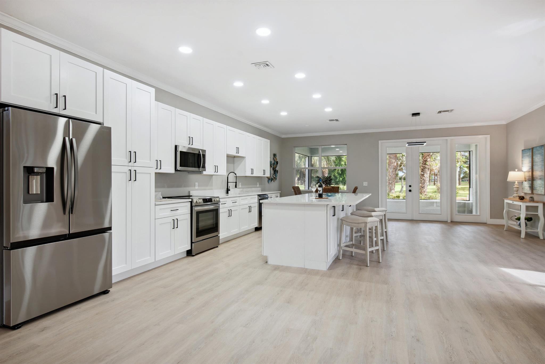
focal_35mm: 19
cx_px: 272
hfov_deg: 86.9
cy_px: 182
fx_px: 288
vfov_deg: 64.6
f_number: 8
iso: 160
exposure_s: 1/25
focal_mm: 19
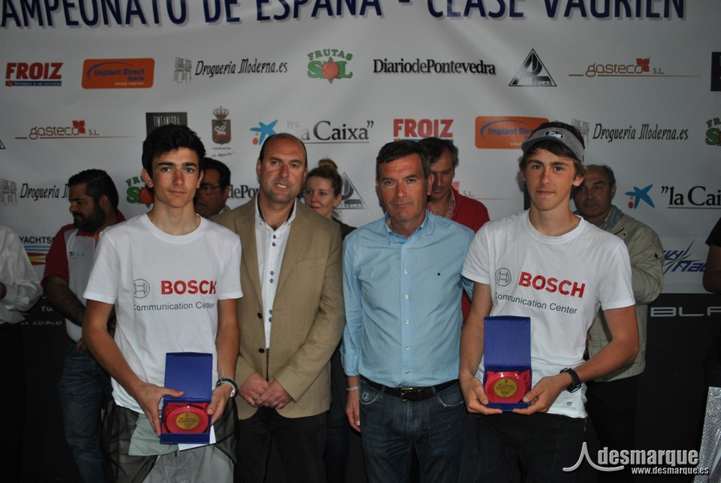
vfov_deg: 40.1
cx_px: 360
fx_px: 662
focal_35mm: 33
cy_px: 242
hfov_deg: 57.2
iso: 200
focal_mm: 22
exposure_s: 1/60
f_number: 3.8
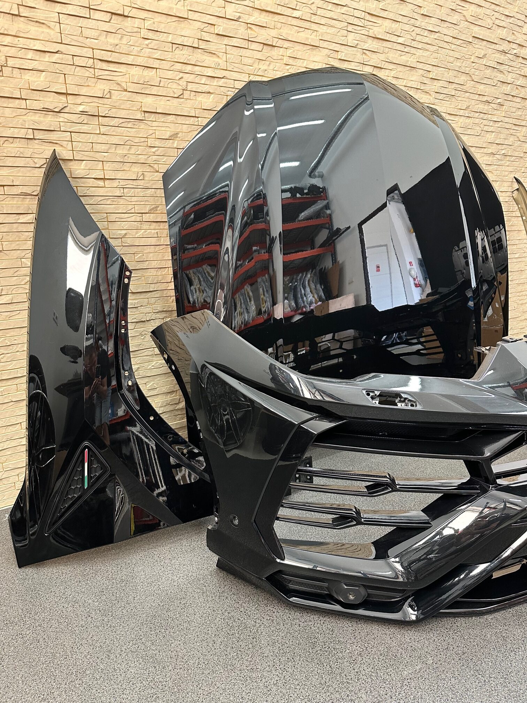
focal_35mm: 24
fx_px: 487
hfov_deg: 56.8
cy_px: 352
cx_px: 264
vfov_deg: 71.6
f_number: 1.78
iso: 250
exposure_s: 1/50
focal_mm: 6.86
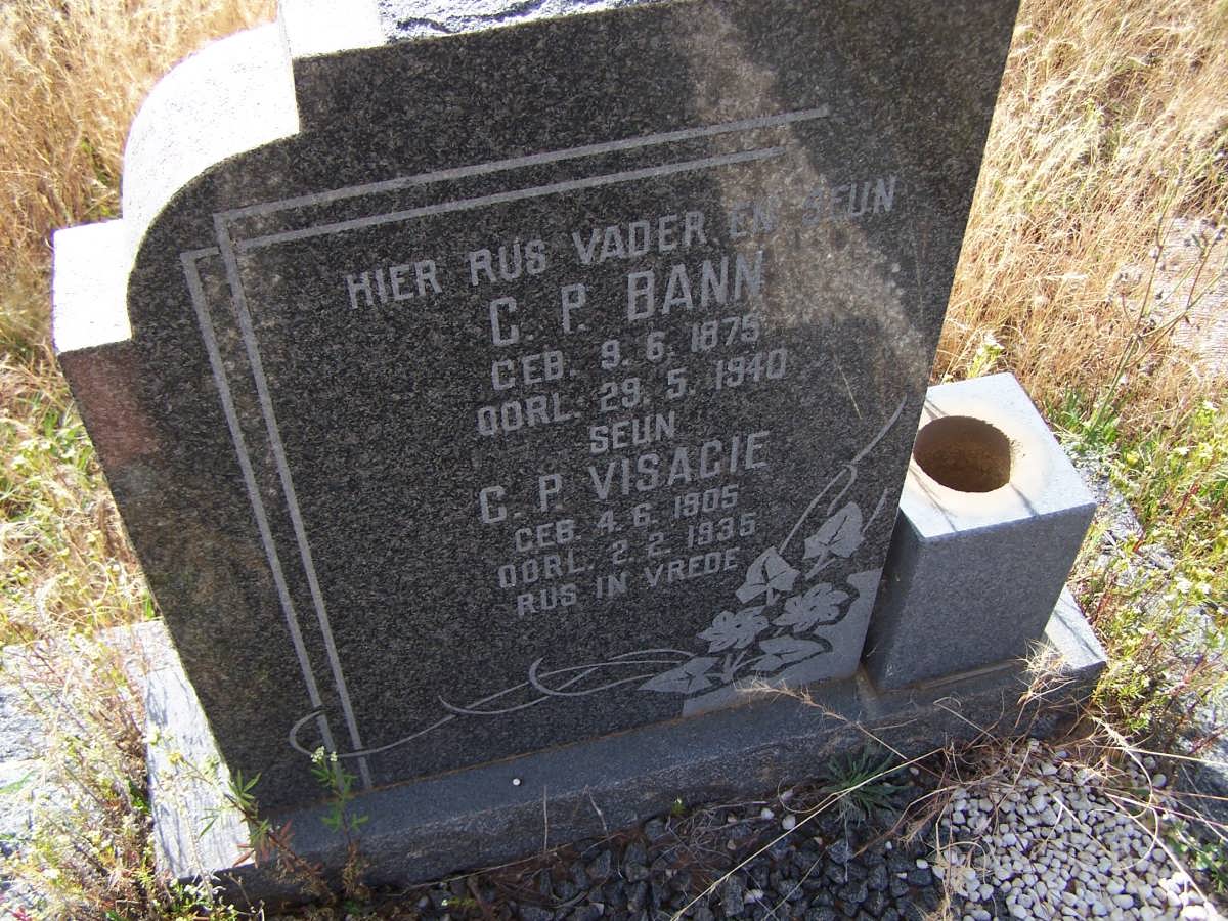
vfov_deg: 37.7
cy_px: 460
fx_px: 1348
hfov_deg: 49.0
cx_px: 614
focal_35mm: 38
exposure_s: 1/350
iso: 80
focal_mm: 6.3
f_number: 2.8
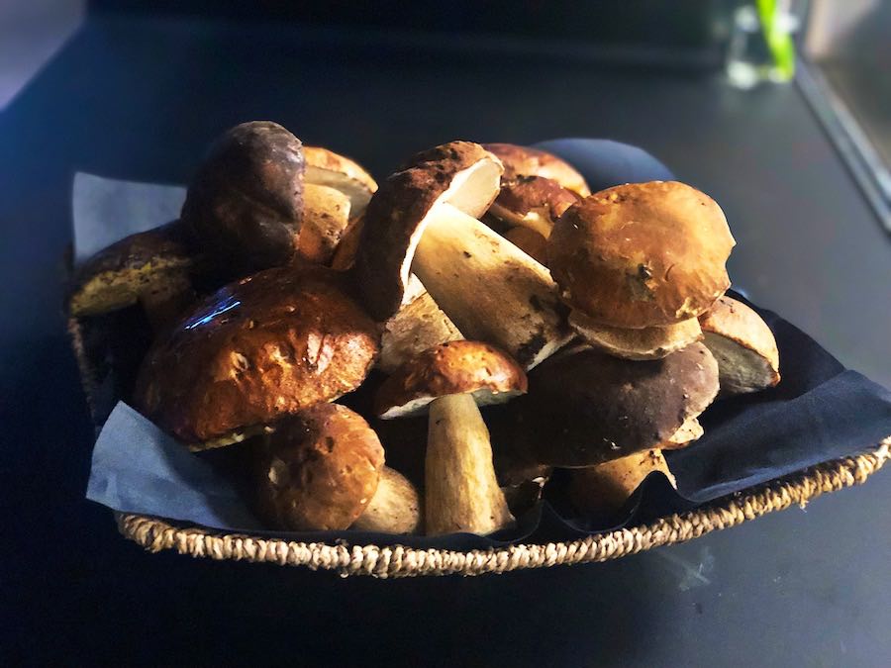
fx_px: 1467
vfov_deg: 25.7
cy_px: 334
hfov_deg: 33.8
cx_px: 446
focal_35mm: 57
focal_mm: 6.6
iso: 1250
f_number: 2.8
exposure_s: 1/33
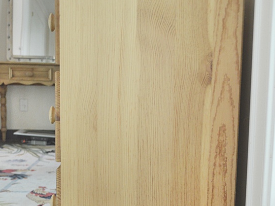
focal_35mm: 62
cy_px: 162
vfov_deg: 23.3
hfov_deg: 31.1
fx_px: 492
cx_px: 161
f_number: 4
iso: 900
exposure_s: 1/15
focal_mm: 24
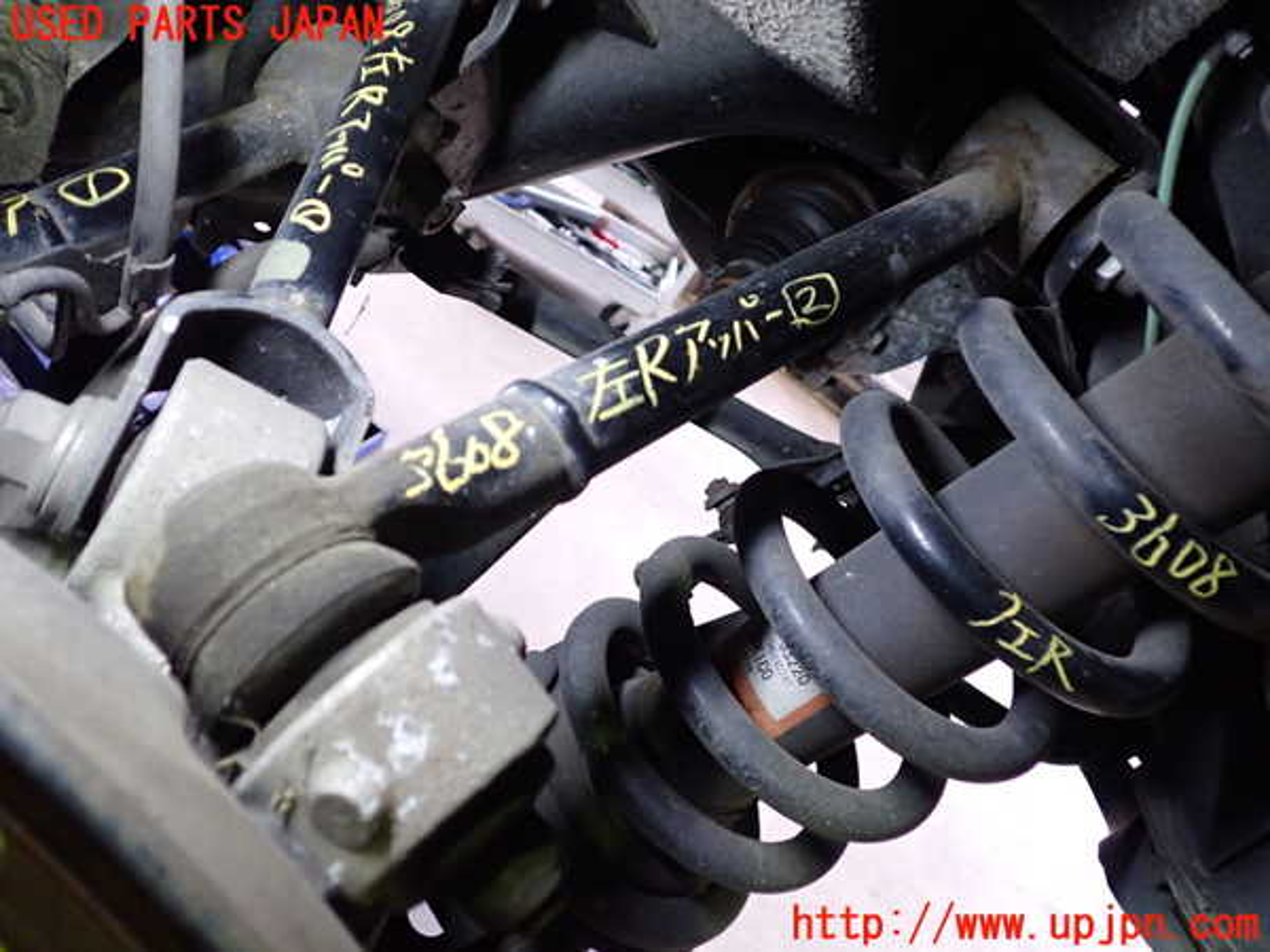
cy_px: 476
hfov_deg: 60.0
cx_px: 635
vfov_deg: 46.8
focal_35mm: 30
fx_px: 1101
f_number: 2.3
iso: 500
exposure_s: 1/30
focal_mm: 5.4
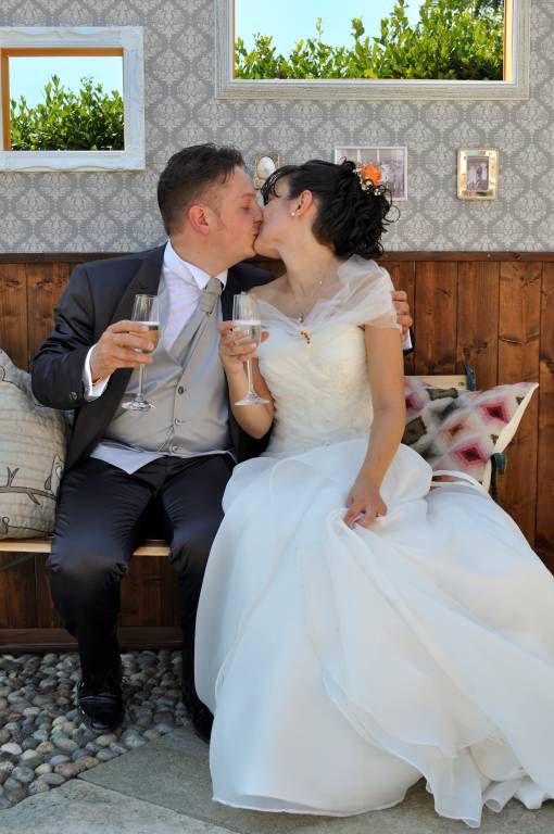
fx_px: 1111
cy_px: 417
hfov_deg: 28.0
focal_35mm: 48
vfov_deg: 41.2
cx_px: 277
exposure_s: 1/400
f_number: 10
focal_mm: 32
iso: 400
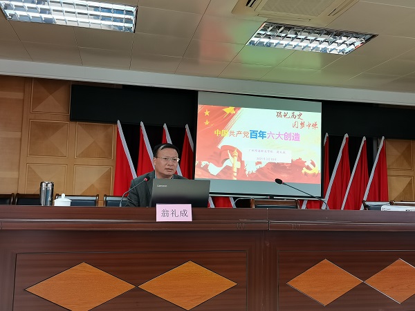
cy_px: 156
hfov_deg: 54.0
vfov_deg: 41.8
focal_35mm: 34
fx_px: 408
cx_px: 208
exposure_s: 1/50
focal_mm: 5.58
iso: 160
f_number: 1.8
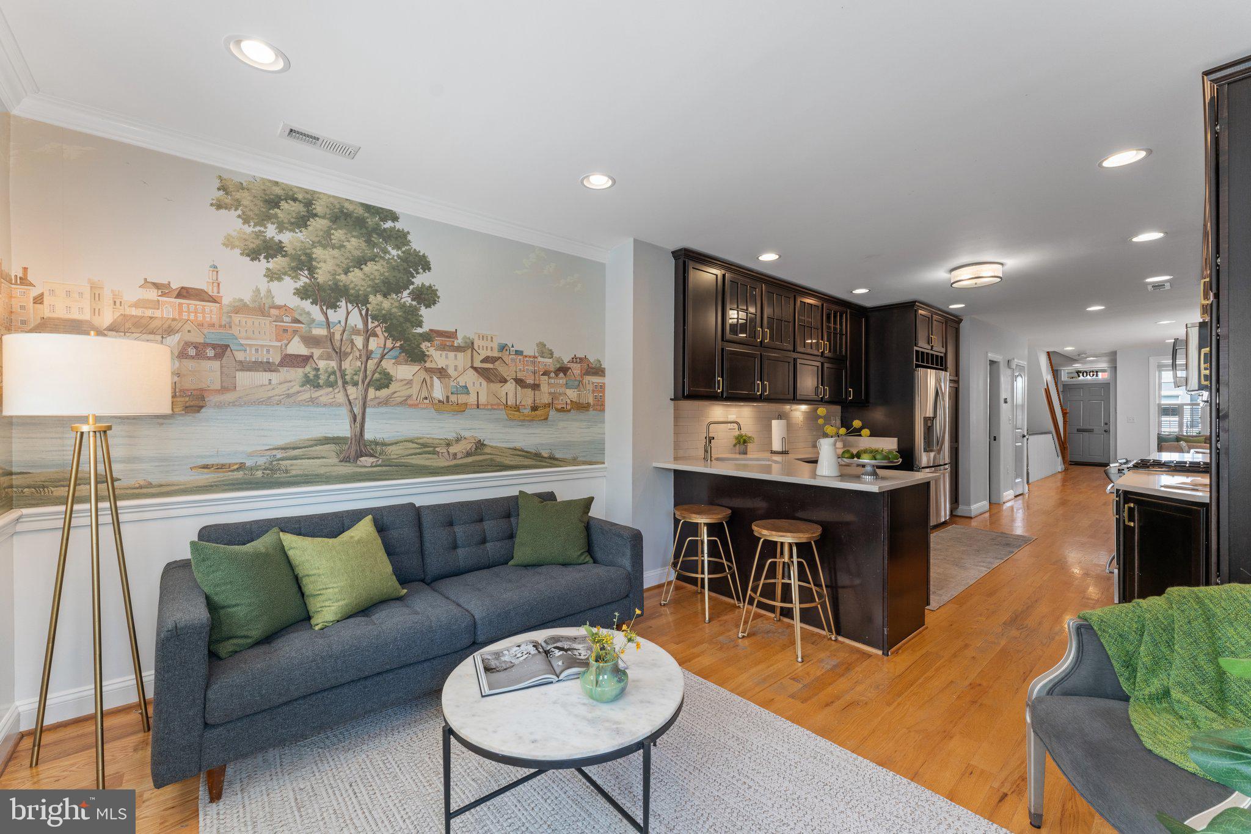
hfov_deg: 104.2
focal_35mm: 14
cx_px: 626
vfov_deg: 81.2
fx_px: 487
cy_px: 417
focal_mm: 14
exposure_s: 1/10
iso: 640
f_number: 8
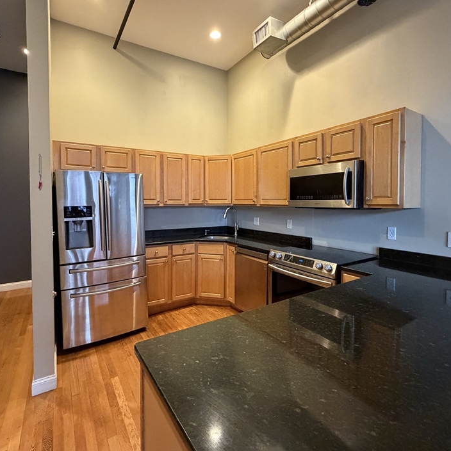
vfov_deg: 80.6
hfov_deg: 80.7
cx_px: 222
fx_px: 265
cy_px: 210
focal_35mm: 18
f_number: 2.2
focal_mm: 2.22
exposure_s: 1/59
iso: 800
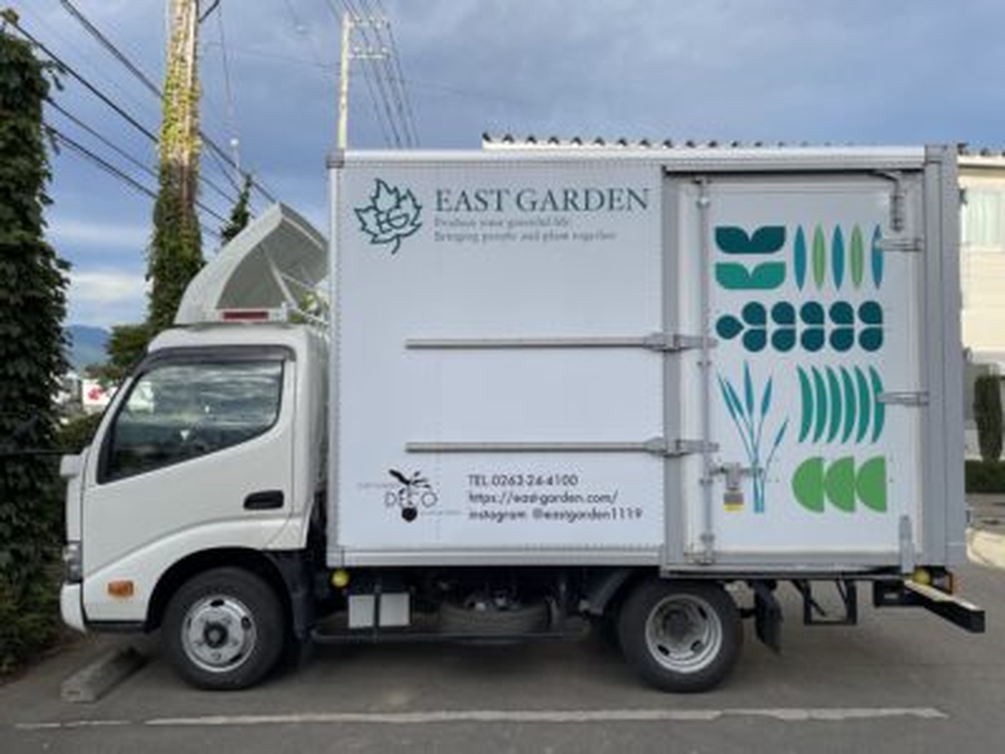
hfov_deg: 67.3
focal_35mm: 26
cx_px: 502
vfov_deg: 53.1
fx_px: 755
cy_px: 377
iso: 32
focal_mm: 4.2
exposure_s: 1/1453
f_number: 1.6
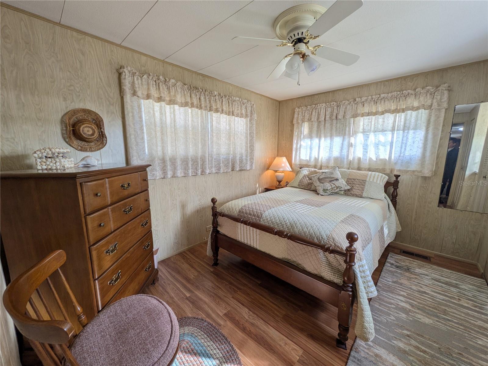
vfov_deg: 85.7
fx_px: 197
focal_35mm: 14
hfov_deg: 102.1
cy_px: 183
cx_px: 244
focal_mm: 1.83
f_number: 2.2
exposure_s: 1/206
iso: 49
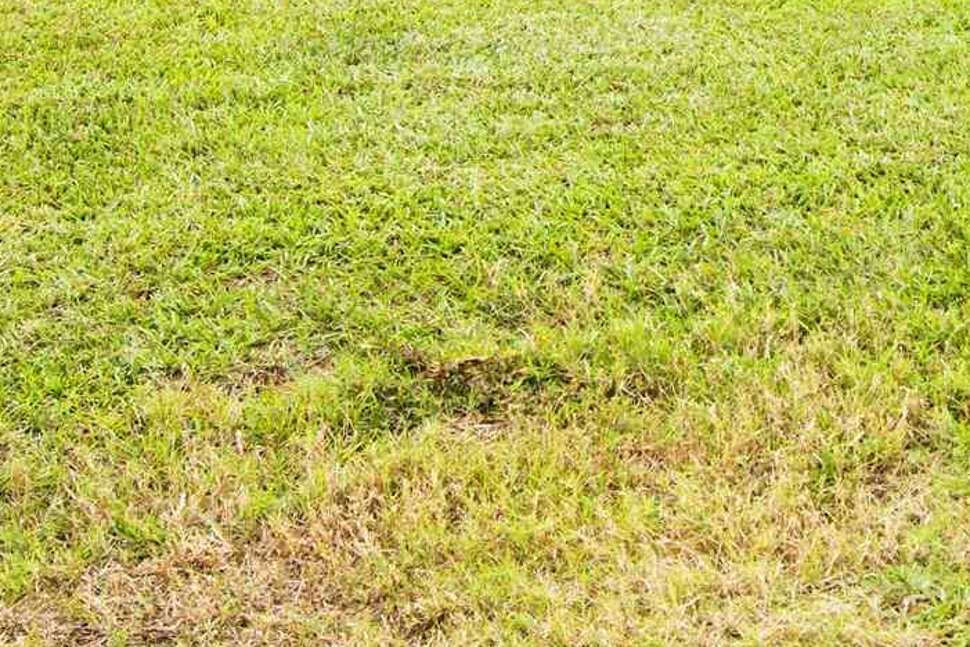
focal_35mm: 92
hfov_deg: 20.9
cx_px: 1108
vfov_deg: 13.7
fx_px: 2478
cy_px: -391
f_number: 11
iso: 200
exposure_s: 1/30
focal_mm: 21
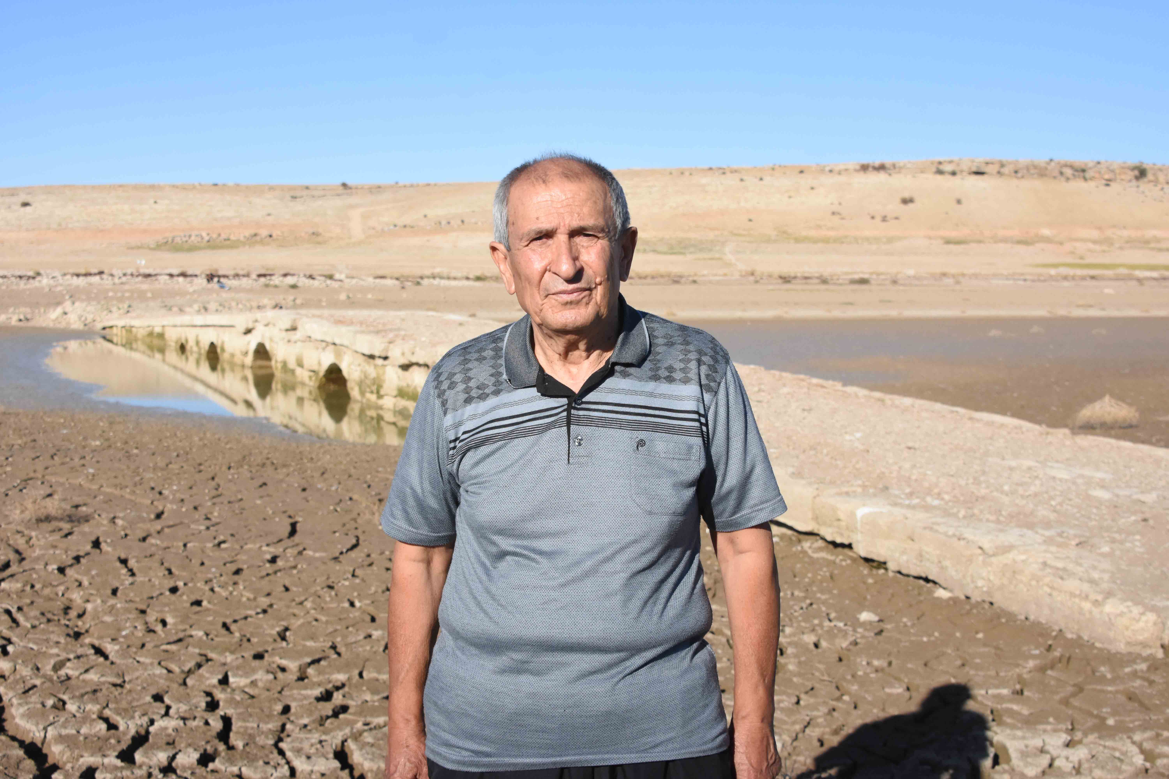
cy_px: 390
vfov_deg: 28.1
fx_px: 1559
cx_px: 584
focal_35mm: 48
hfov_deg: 41.1
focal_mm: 32
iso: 1250
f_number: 5.6
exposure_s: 1/8000
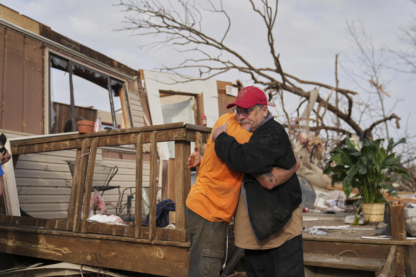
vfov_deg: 33.4
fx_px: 462
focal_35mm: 40
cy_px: 138
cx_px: 208
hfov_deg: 48.5
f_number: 2.8
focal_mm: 40
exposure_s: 1/1250
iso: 160
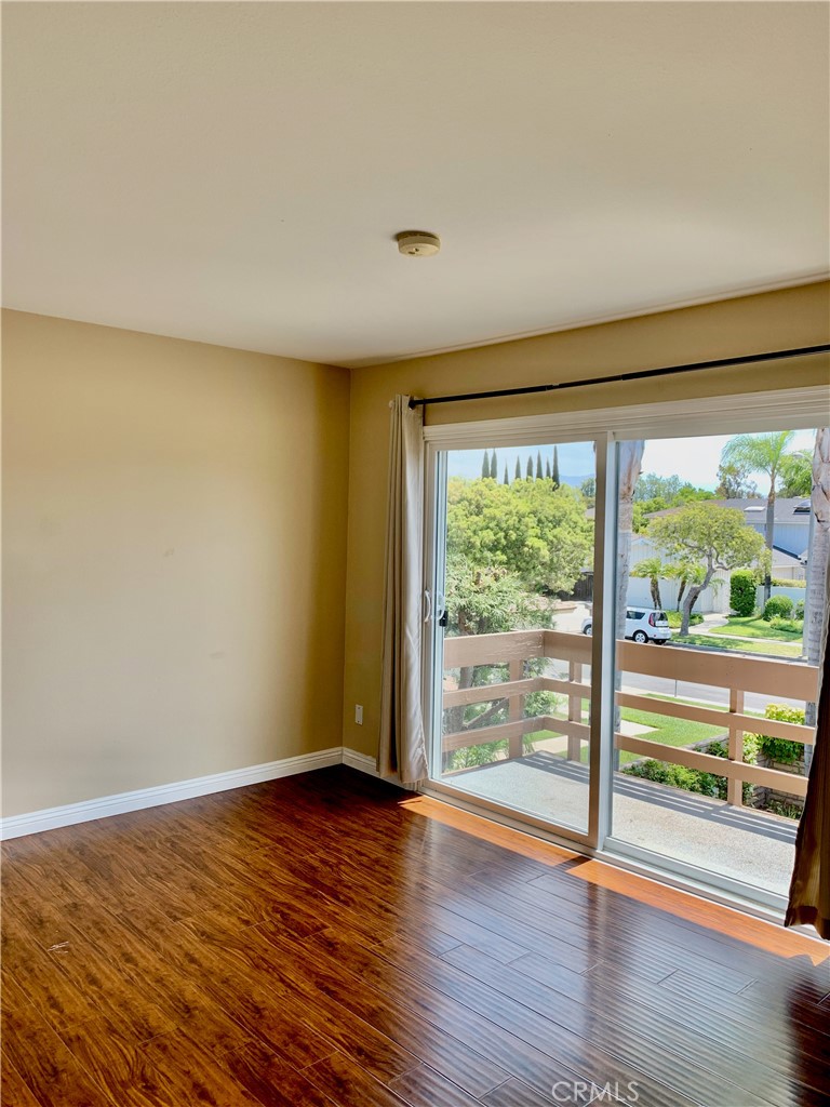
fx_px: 831
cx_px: 415
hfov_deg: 53.1
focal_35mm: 26
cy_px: 554
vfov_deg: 67.3
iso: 25
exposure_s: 1/186
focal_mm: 4.25
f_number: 1.8
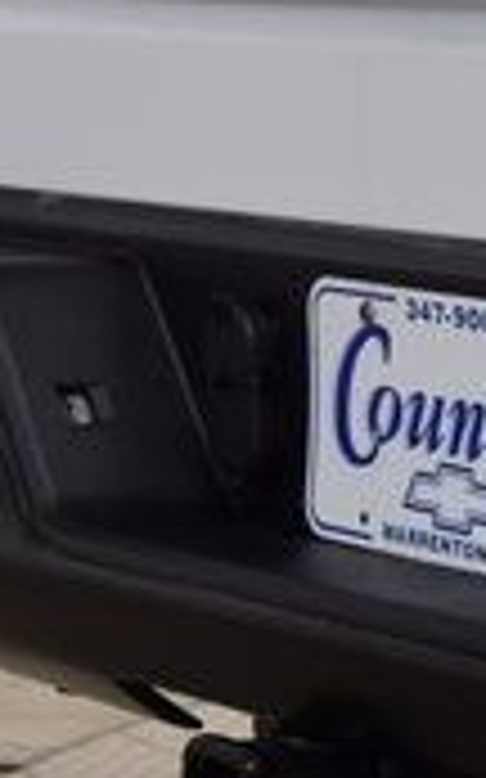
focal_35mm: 192
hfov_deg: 6.6
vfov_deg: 10.9
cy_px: 367
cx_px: 1004
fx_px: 4072
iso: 400
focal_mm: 34
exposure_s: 1/20
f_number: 6.3
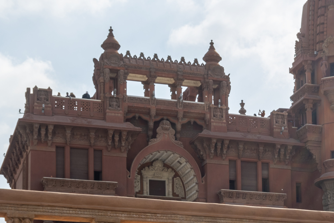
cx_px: 283
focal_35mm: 91
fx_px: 844
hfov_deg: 22.0
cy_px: 184
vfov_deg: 14.9
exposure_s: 1/125
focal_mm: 30
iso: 64
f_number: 10
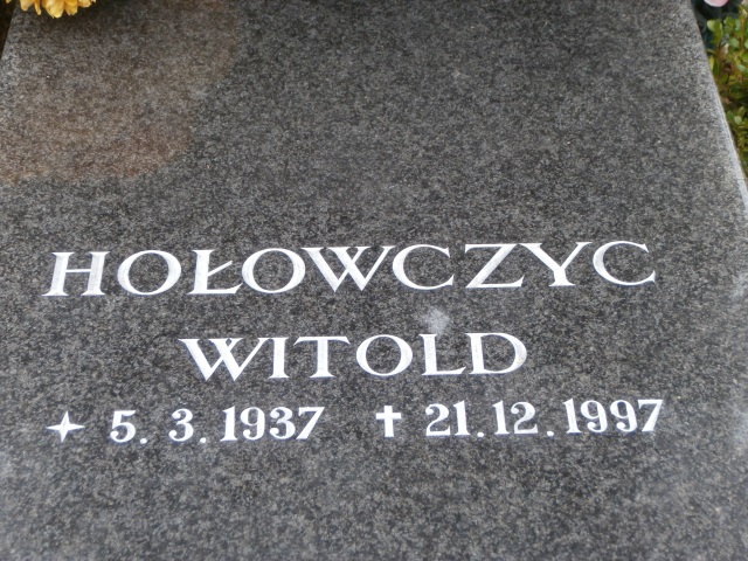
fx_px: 1469
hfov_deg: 28.6
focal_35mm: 68
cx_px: 374
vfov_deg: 21.6
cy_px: 280
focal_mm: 12.1
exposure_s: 1/50
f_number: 4.7
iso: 100
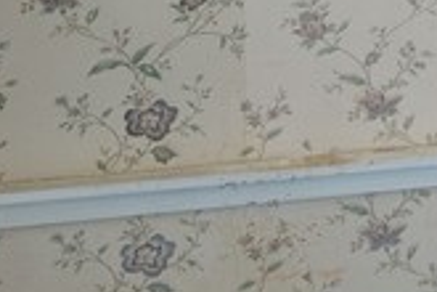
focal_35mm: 108
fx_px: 1314
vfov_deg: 11.6
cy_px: -244
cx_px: 1070
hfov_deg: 13.4
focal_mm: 11
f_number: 7.1
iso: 320
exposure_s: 1/4
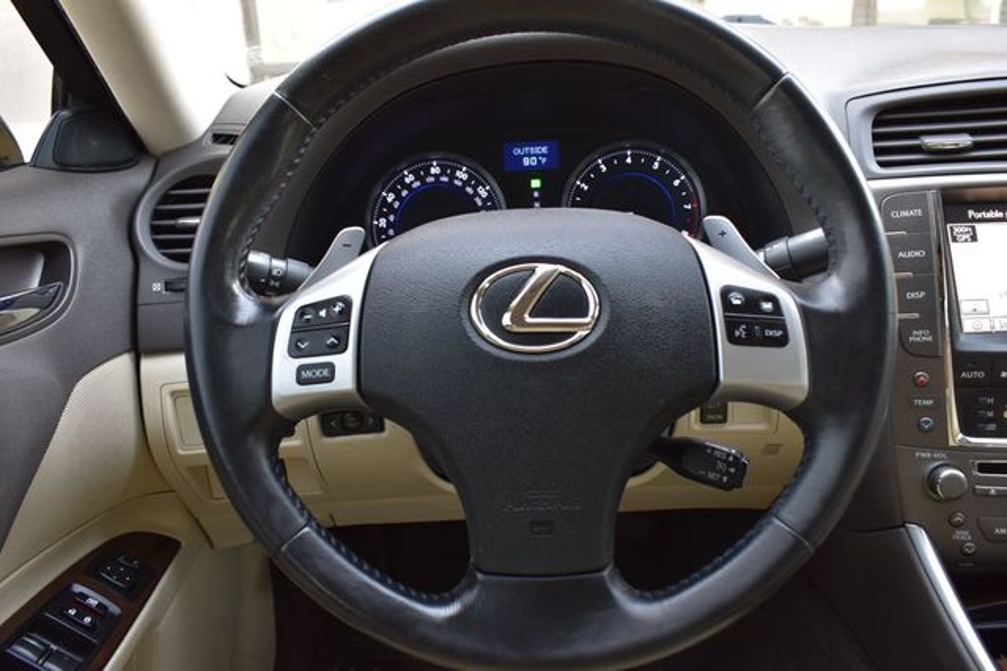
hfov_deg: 59.5
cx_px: 504
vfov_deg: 41.7
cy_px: 336
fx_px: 881
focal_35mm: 32
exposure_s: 1/15
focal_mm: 21
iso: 400
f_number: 6.3
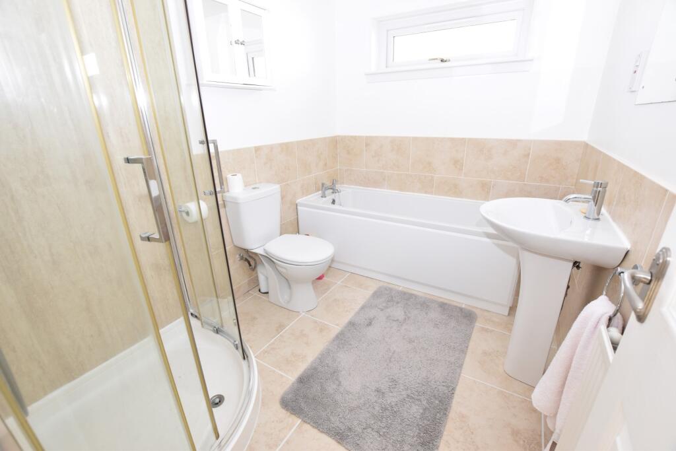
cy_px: 226
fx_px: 282
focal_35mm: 15
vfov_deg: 77.3
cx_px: 338
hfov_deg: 100.4
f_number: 5
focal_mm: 10
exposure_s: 1/100
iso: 800
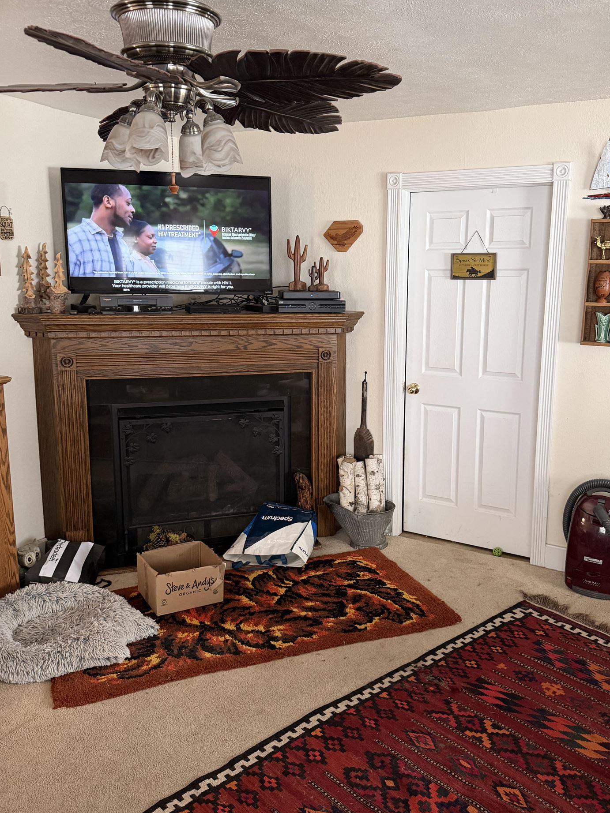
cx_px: 346
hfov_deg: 46.7
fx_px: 705
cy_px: 404
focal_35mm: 30
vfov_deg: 60.0
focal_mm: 6.76
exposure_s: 1/60
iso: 320
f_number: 1.78
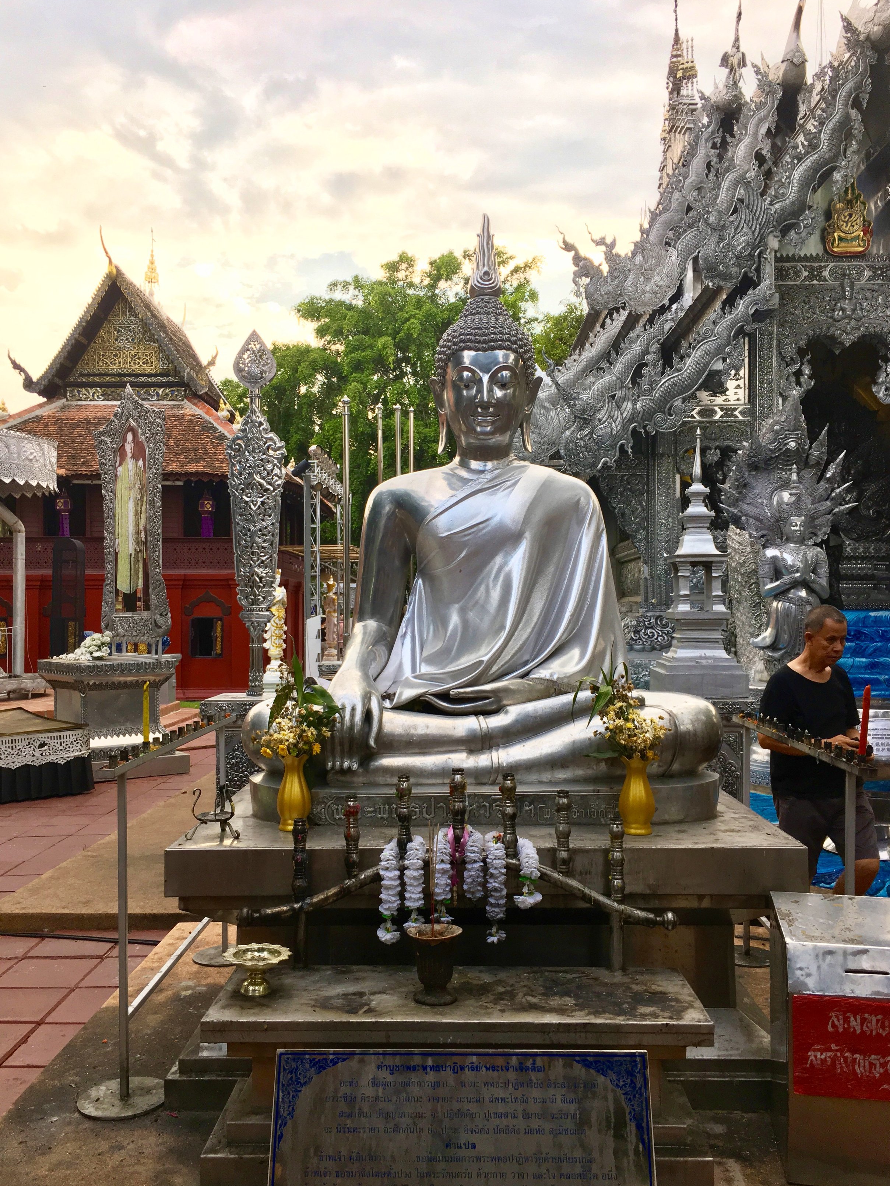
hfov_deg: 46.8
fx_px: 1028
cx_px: 448
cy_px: 608
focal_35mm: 30
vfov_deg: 60.0
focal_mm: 4.15
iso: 40
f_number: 2.2
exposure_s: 1/100
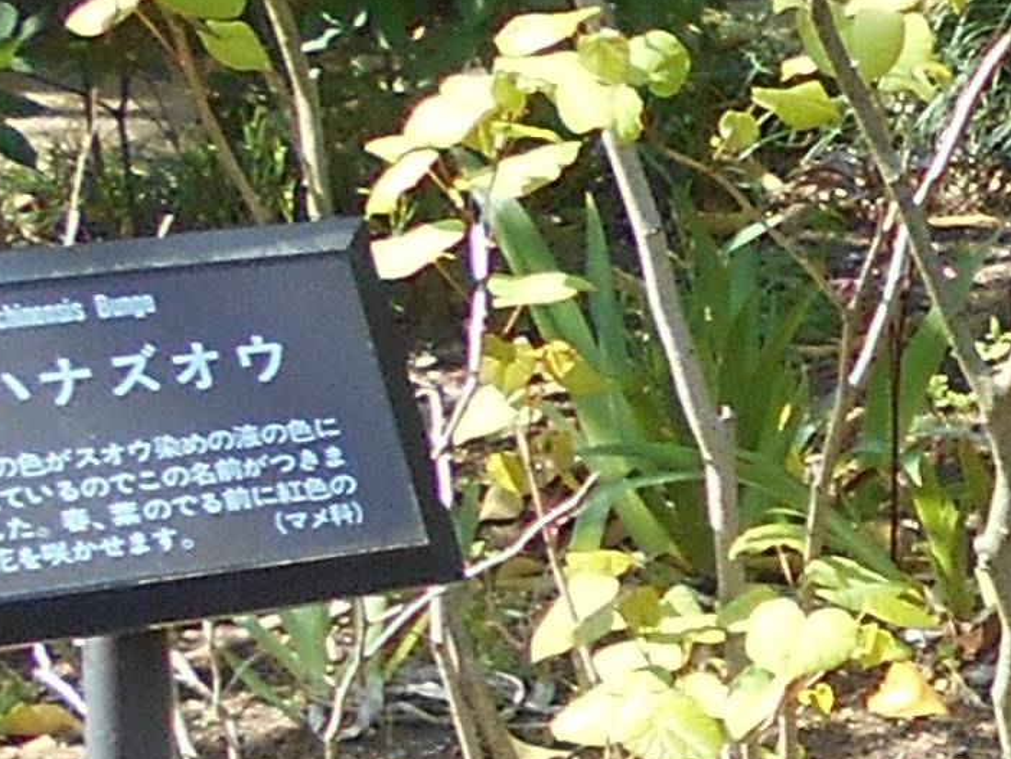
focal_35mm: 191
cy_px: 1371
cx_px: 2838
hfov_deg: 8.8
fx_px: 5579
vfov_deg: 7.5
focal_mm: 4.6
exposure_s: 1/160
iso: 80
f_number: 3.2
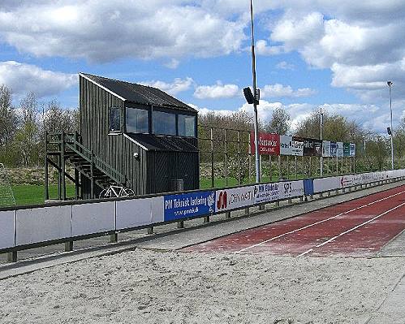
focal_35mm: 54
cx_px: 204
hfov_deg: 34.8
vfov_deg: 28.1
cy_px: 144
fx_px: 647
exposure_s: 1/250
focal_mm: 9.5
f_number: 8.8
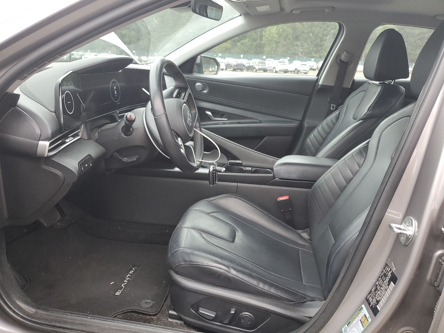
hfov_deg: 67.3
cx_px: 222
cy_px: 166
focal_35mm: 26
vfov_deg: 53.1
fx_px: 333
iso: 89
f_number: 1.5
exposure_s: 1/120
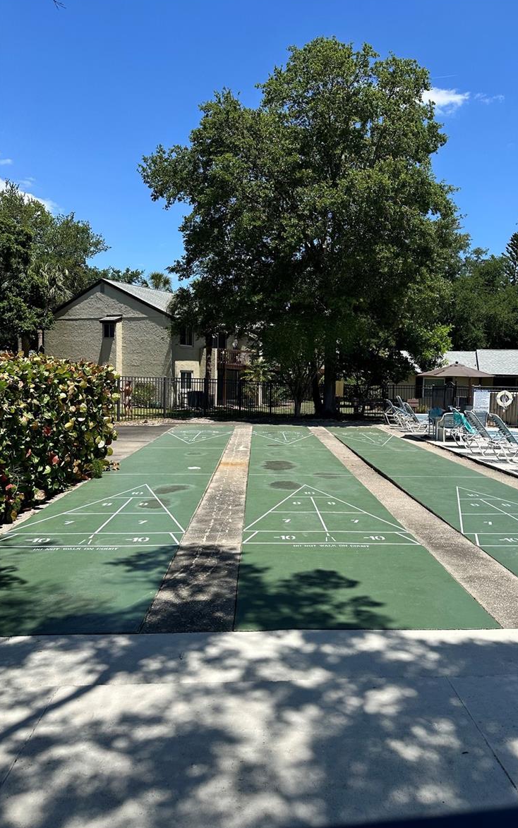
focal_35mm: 26
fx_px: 587
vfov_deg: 70.4
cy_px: 415
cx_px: 315
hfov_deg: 47.3
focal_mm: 6.86
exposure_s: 1/4545
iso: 80
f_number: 1.78
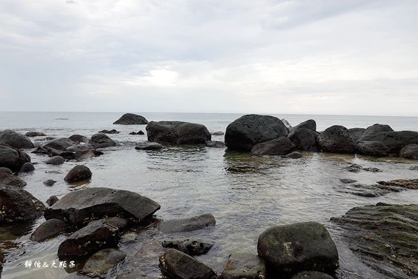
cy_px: 140
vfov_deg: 53.1
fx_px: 279
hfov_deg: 73.8
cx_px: 209
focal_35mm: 24
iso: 125
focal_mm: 9
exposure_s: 1/200
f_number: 3.5
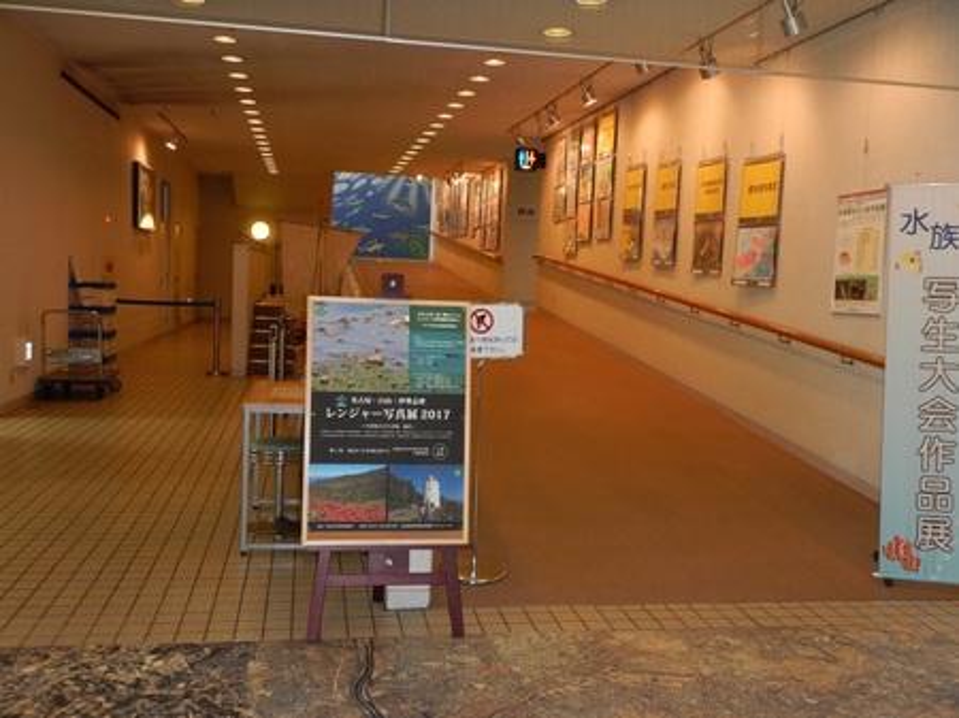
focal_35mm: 34
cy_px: 359
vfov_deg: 41.8
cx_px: 480
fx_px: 941
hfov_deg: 54.0
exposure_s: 1/30
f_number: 4.2
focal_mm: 6.1
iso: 400
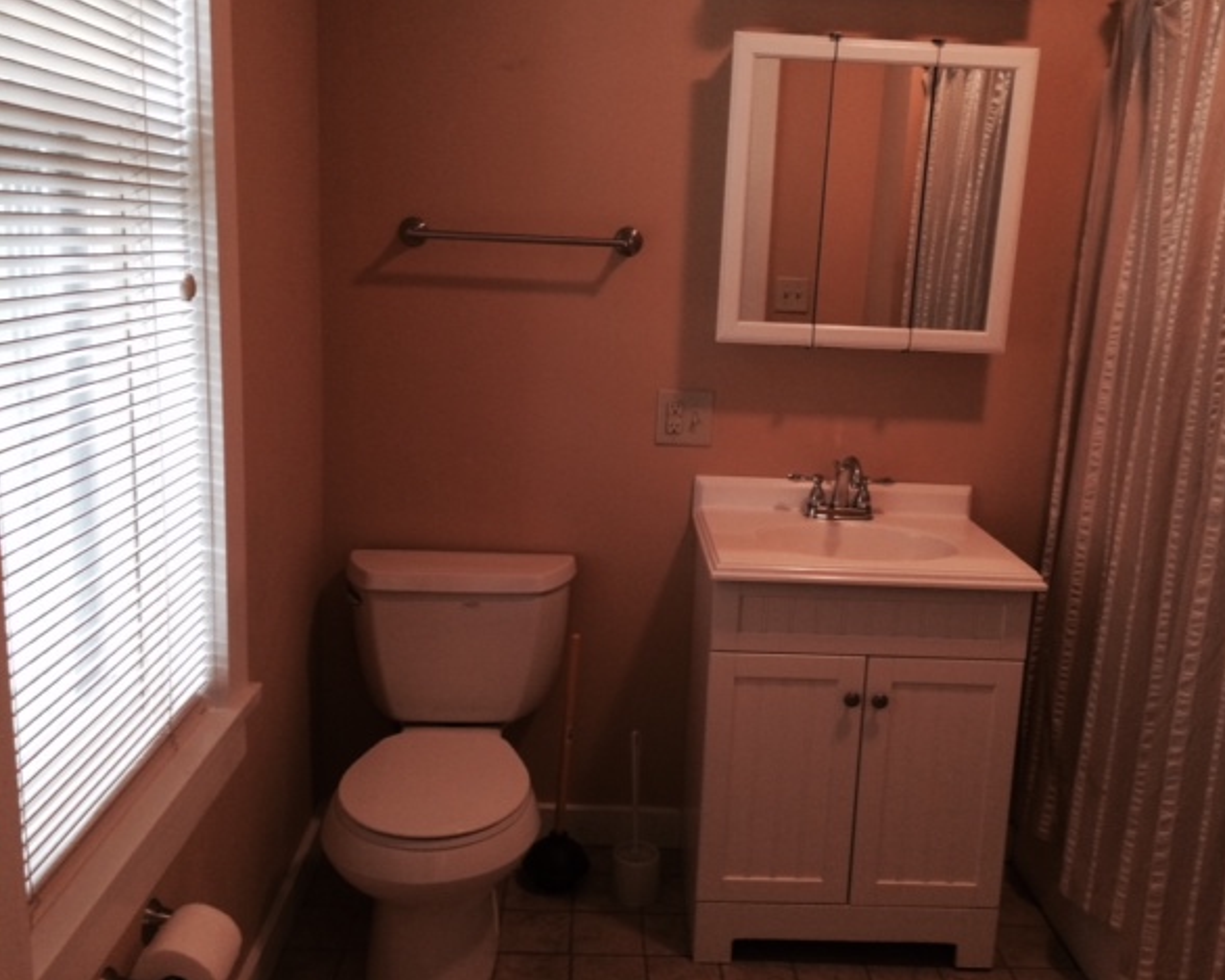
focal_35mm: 32
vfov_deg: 45.8
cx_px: 667
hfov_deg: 55.6
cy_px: 481
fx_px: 1160
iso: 320
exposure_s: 1/24
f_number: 2.2
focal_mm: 4.12
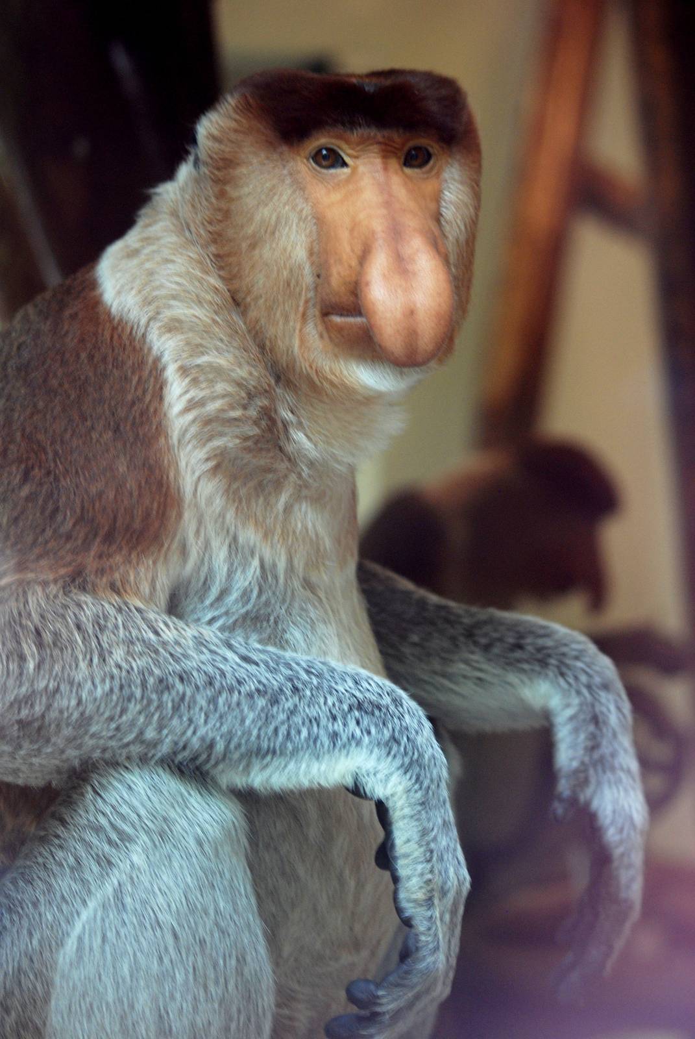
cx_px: 348
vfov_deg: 19.4
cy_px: 520
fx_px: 3032
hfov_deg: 13.1
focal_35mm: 105
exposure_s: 1/40
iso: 400
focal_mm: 70
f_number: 4
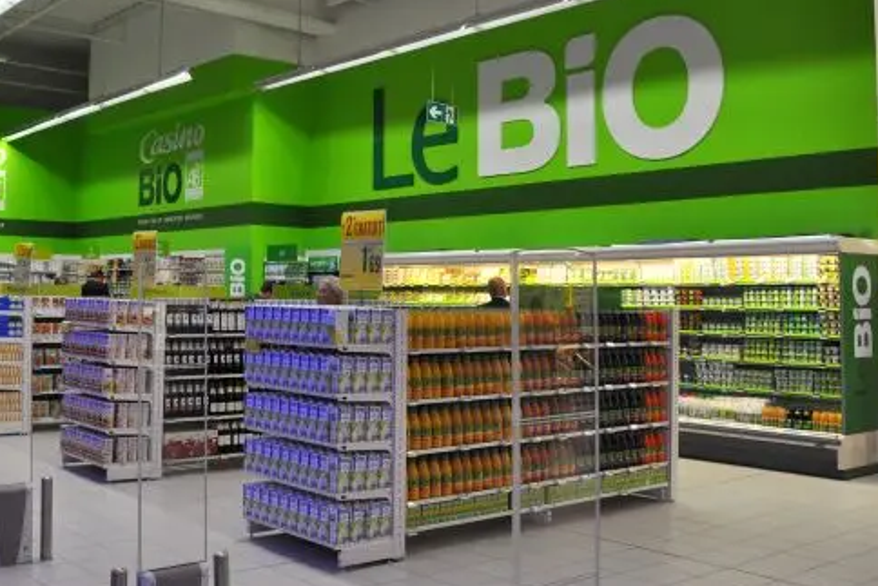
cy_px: 218
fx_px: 951
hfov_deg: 48.7
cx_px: 294
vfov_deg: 34.0
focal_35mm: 39
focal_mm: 18
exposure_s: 1/80
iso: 800
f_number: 9
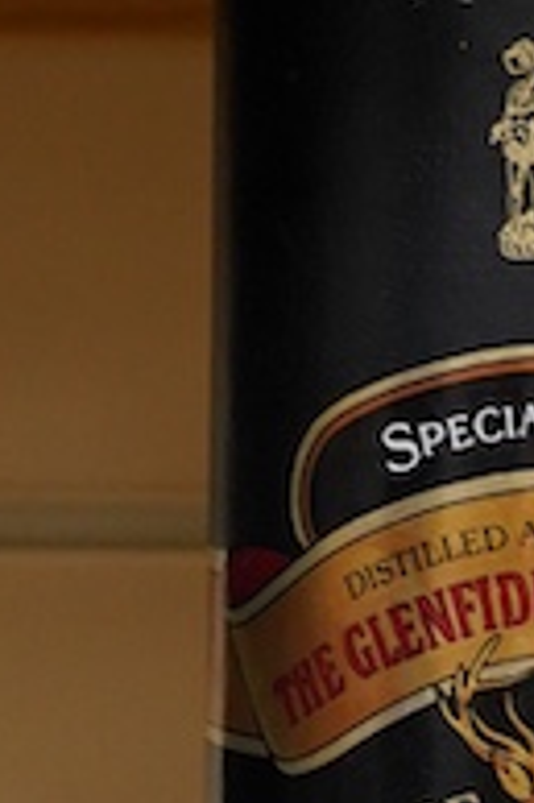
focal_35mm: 209
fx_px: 4658
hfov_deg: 6.6
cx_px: 95
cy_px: 1217
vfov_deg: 9.6
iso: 1250
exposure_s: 1/125
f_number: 8
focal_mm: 30
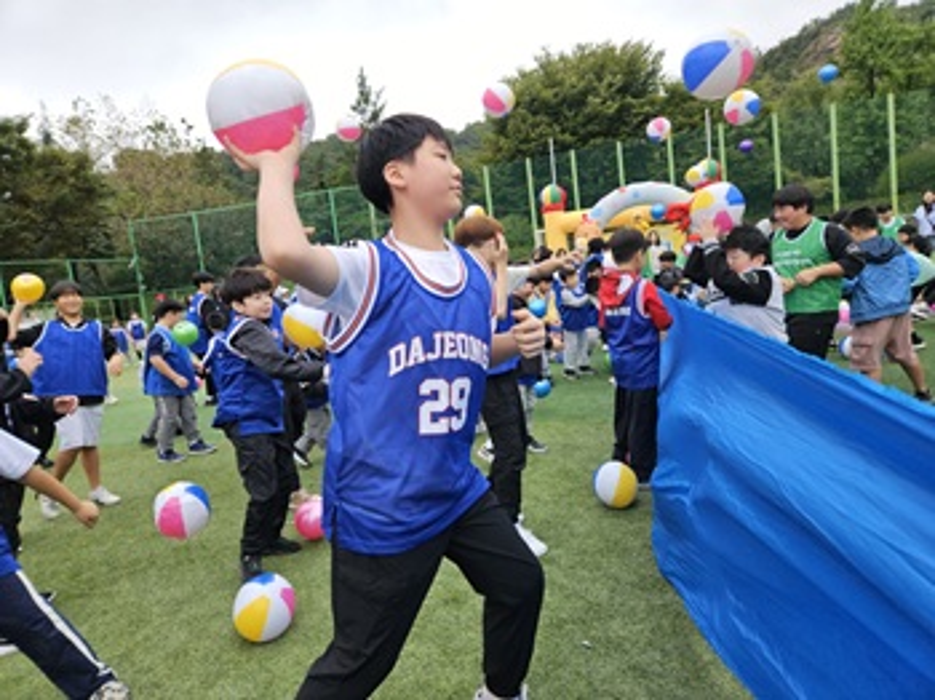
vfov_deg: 58.8
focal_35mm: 23
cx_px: 468
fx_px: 621
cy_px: 350
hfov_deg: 74.0
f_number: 1.8
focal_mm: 5.4
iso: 100
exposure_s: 1/719
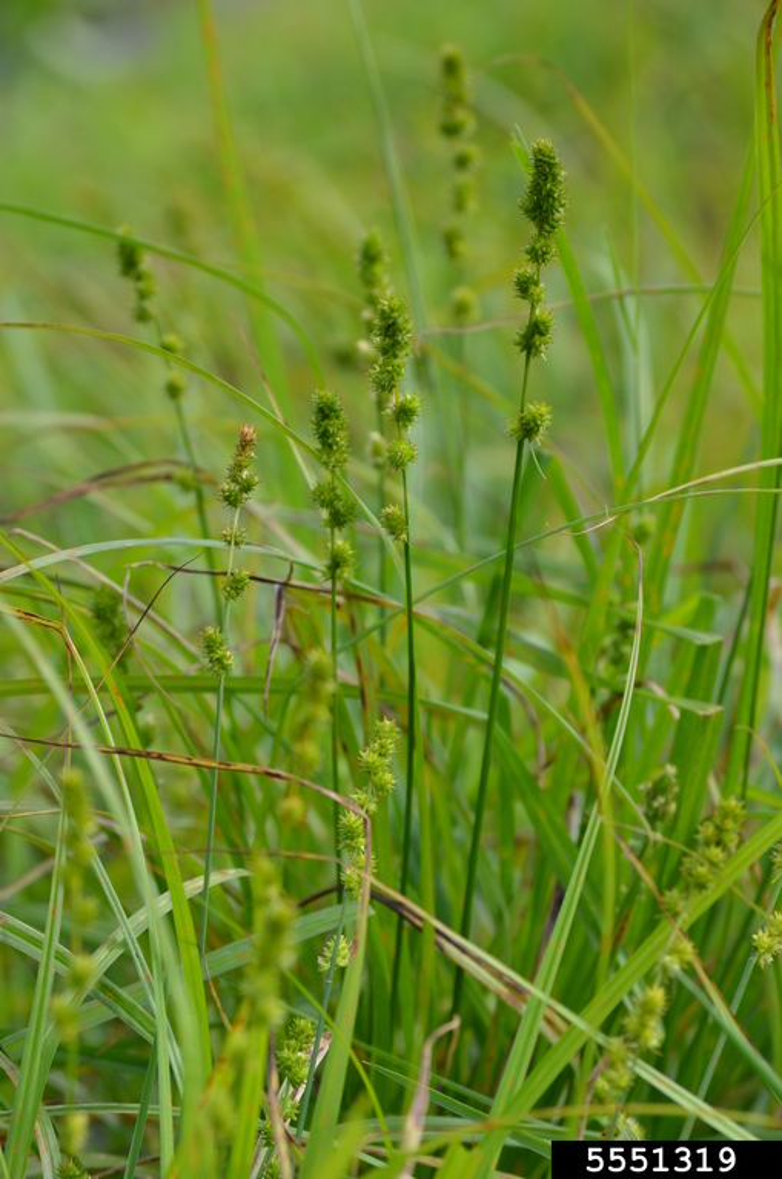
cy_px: 590
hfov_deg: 7.3
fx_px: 6134
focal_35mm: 188
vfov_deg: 11.0
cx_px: 391
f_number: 8
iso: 200
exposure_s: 1/250
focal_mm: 125
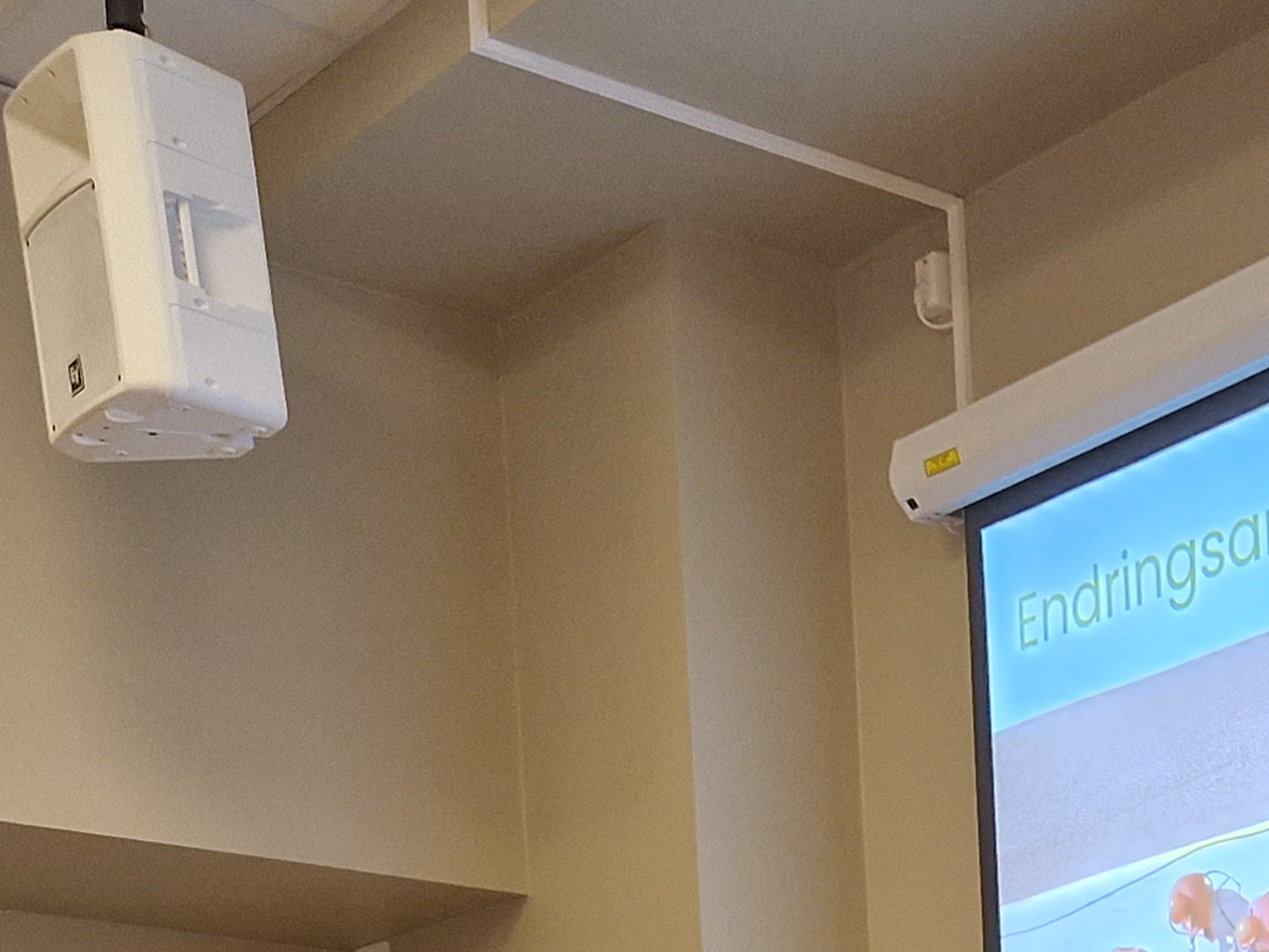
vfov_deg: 14.9
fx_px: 3226
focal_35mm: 88
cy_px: 1640
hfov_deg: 21.2
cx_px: 1363
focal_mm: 5.4
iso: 125
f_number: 1.8
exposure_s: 1/100
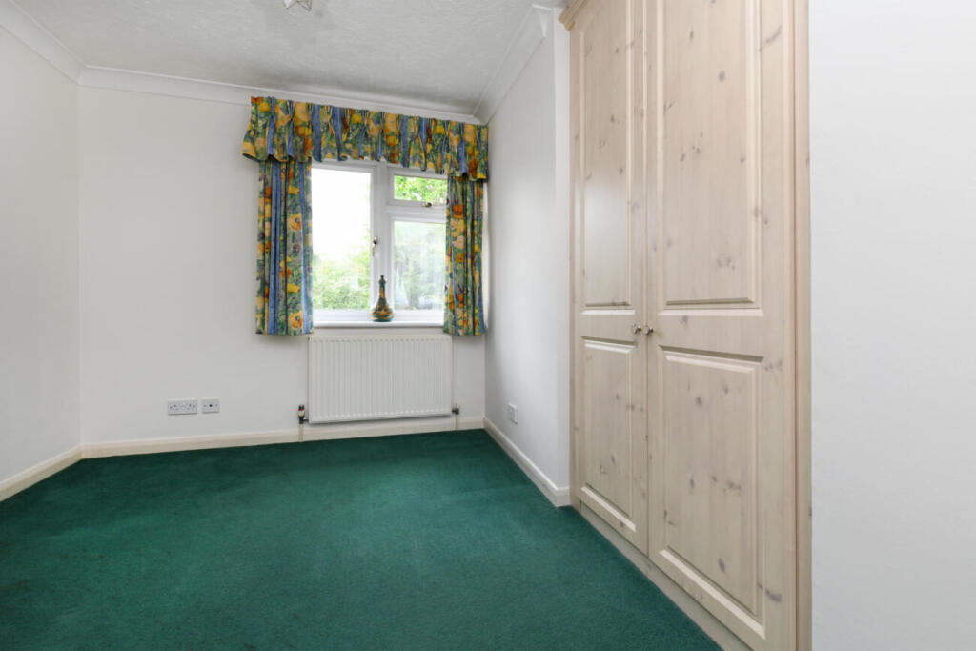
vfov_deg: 77.3
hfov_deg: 100.4
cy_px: 326
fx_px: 407
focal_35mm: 15
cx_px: 488
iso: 800
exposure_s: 1/60
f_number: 10
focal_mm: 15
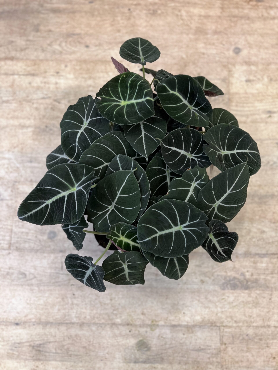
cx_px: 139
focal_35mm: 26
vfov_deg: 67.3
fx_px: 278
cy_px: 185
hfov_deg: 53.1
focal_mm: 5.7
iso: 200
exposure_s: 1/50
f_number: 1.5
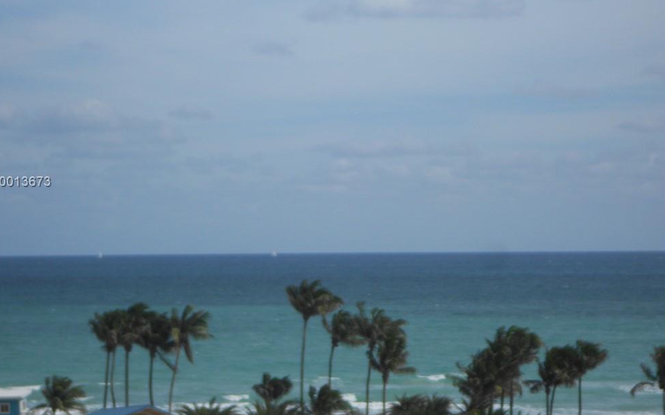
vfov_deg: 9.1
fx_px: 2609
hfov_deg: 14.5
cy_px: 182
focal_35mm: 144
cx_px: 328
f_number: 6.5
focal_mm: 23
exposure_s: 1/640
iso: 80
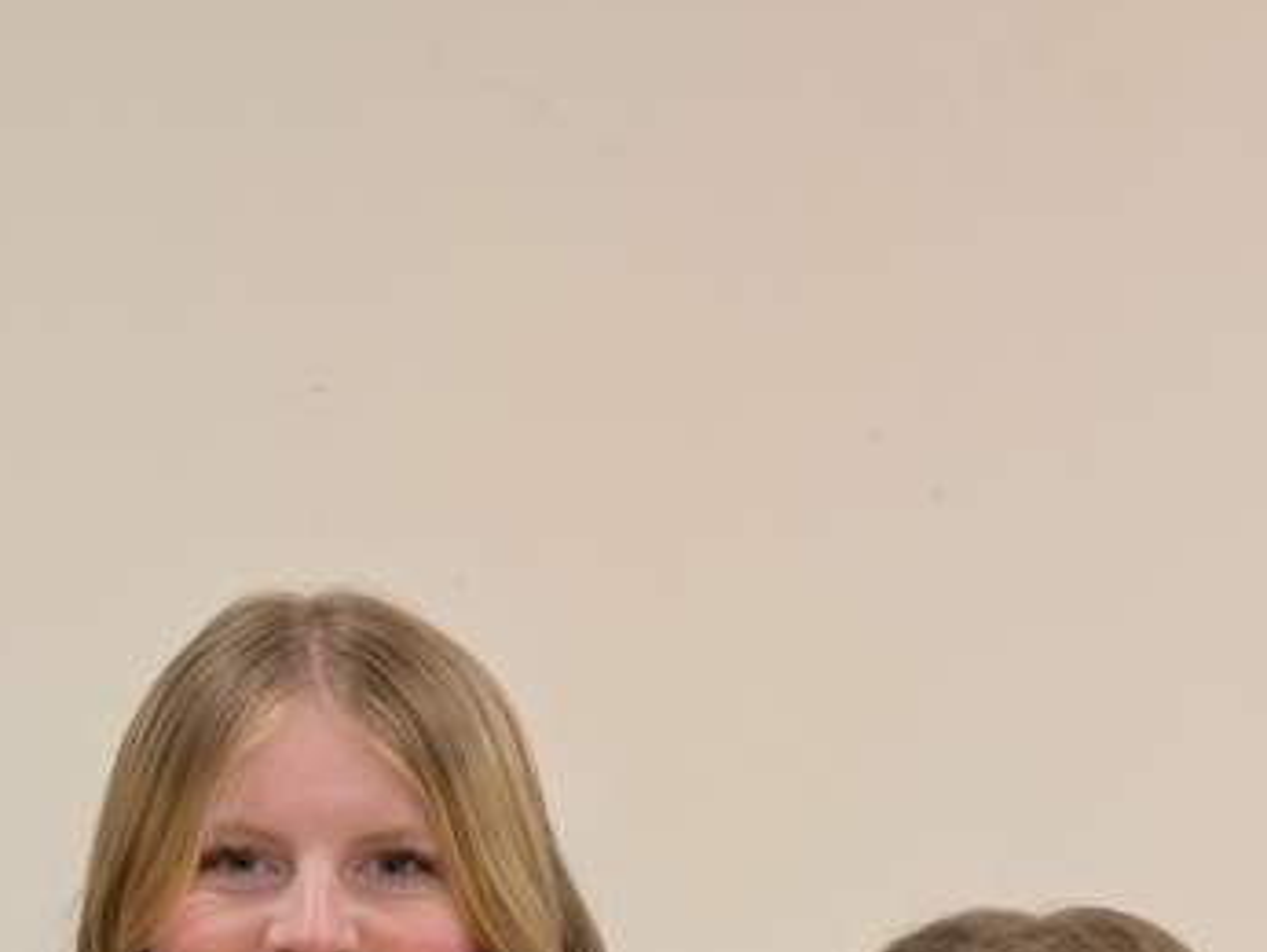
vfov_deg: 9.6
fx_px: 5531
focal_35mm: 151
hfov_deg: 12.9
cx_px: -77
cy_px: 1331
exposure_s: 1/24
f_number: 1.89
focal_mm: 5.43
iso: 72
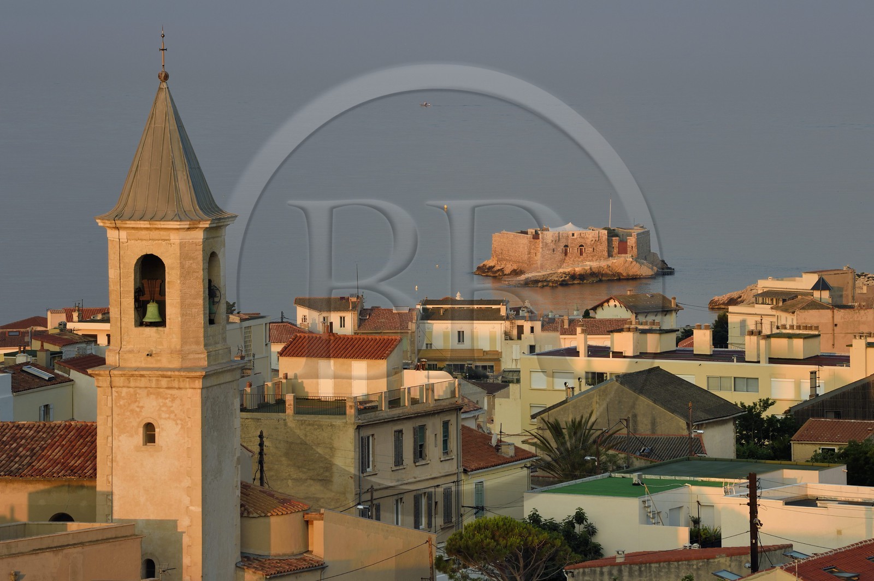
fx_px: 4851
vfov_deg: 6.9
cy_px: 290
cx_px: 437
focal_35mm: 200
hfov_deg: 10.3
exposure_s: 1/250
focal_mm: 200
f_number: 9
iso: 250
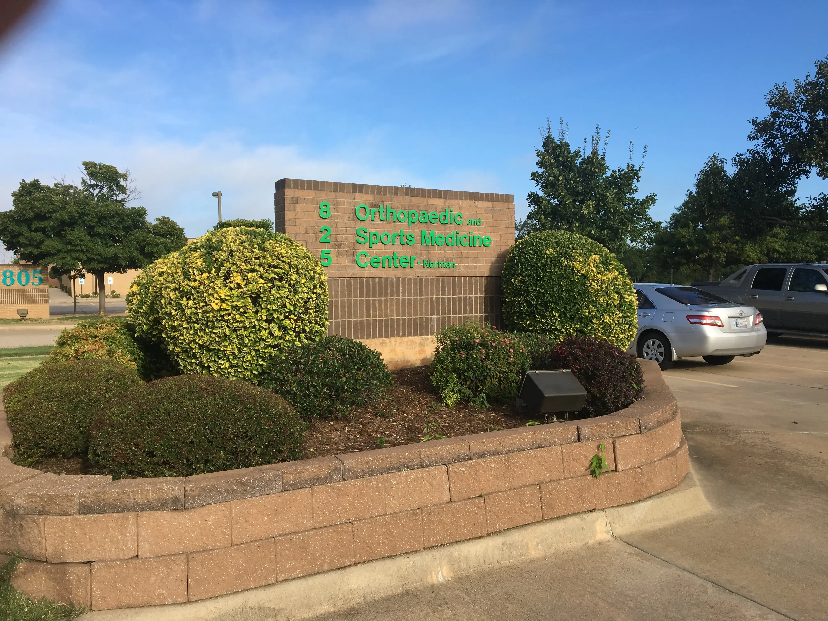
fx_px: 694
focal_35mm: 29
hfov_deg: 61.7
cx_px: 414
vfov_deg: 48.2
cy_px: 310
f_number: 2.2
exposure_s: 1/1221
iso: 25
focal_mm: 4.15
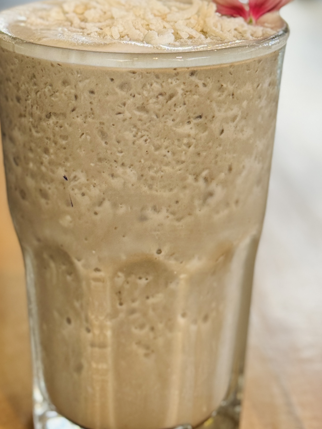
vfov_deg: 16.4
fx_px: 1464
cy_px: 33
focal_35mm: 118
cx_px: 143
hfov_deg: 12.6
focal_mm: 6.76
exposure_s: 1/120
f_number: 1.78
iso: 100
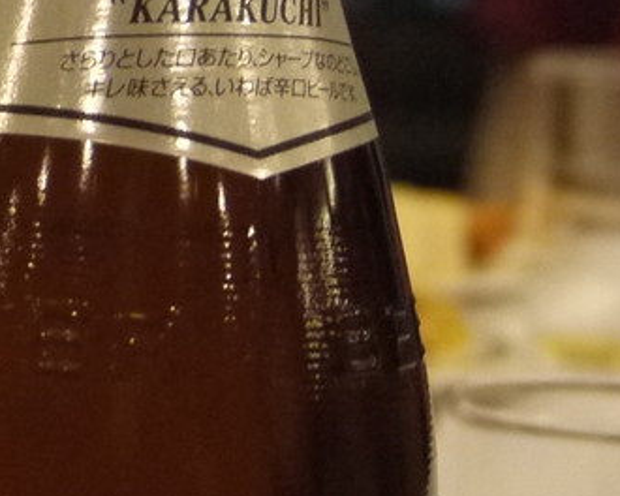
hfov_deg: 7.6
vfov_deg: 6.2
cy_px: 149
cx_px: -340
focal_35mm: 250
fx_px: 4587
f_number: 4.9
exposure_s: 1/50
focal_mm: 25
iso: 800
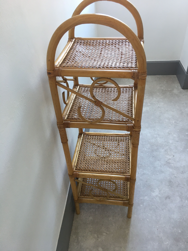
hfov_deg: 48.2
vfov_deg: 61.7
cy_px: 126
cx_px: 94
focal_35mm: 29
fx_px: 210
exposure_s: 1/33
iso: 100
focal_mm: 4.15
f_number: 2.2
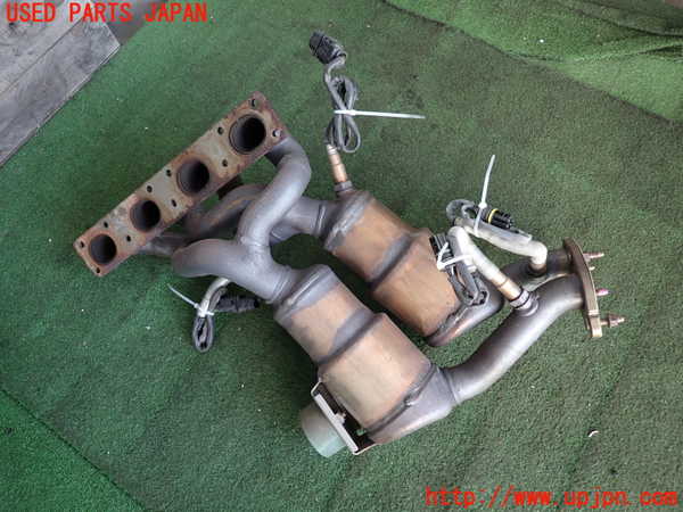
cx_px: 342
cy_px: 256
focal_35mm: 25
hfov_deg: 69.4
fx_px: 493
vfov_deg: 54.9
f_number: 2
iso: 100
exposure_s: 1/80
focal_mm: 4.5
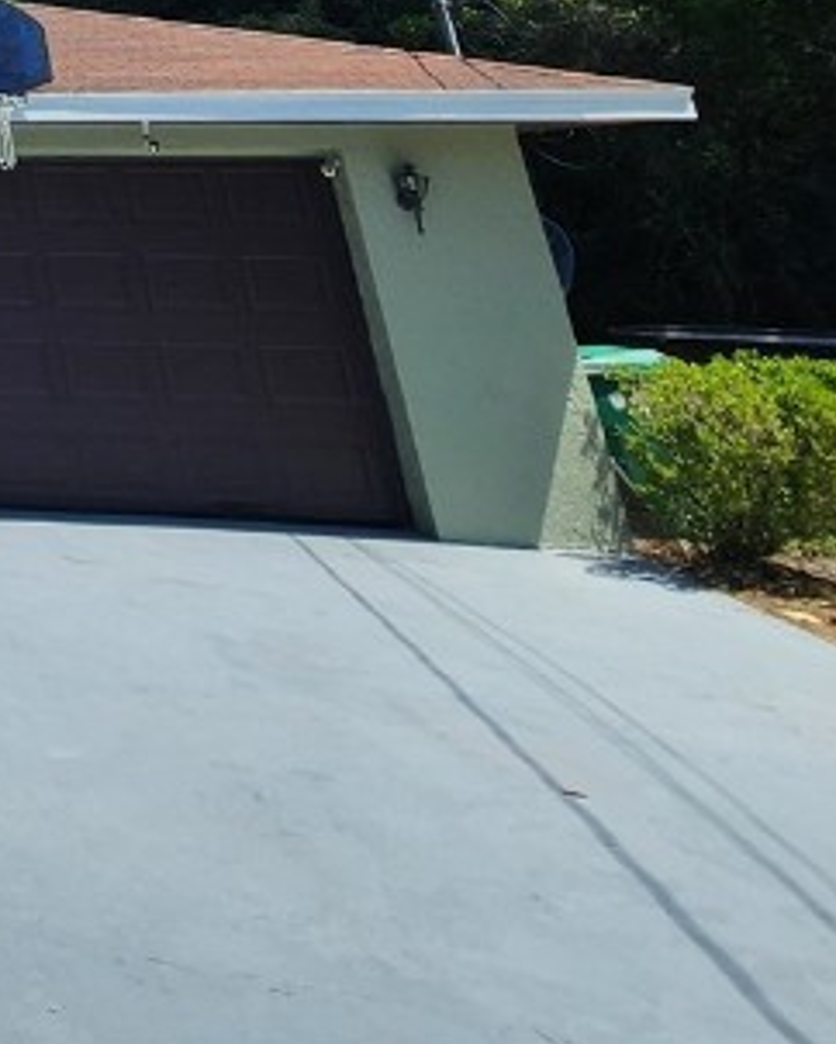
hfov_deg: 19.6
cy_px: -270
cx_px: -819
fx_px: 1329
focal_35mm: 43
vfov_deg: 33.2
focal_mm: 2.2
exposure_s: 1/1449
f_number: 2.2
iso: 50
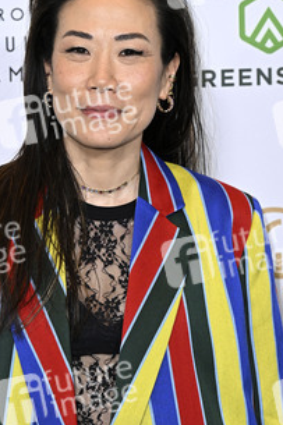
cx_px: 106
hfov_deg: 7.4
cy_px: 185
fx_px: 2196
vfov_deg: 11.1
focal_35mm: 186
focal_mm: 95
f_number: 5.6
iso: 2000
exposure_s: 1/320
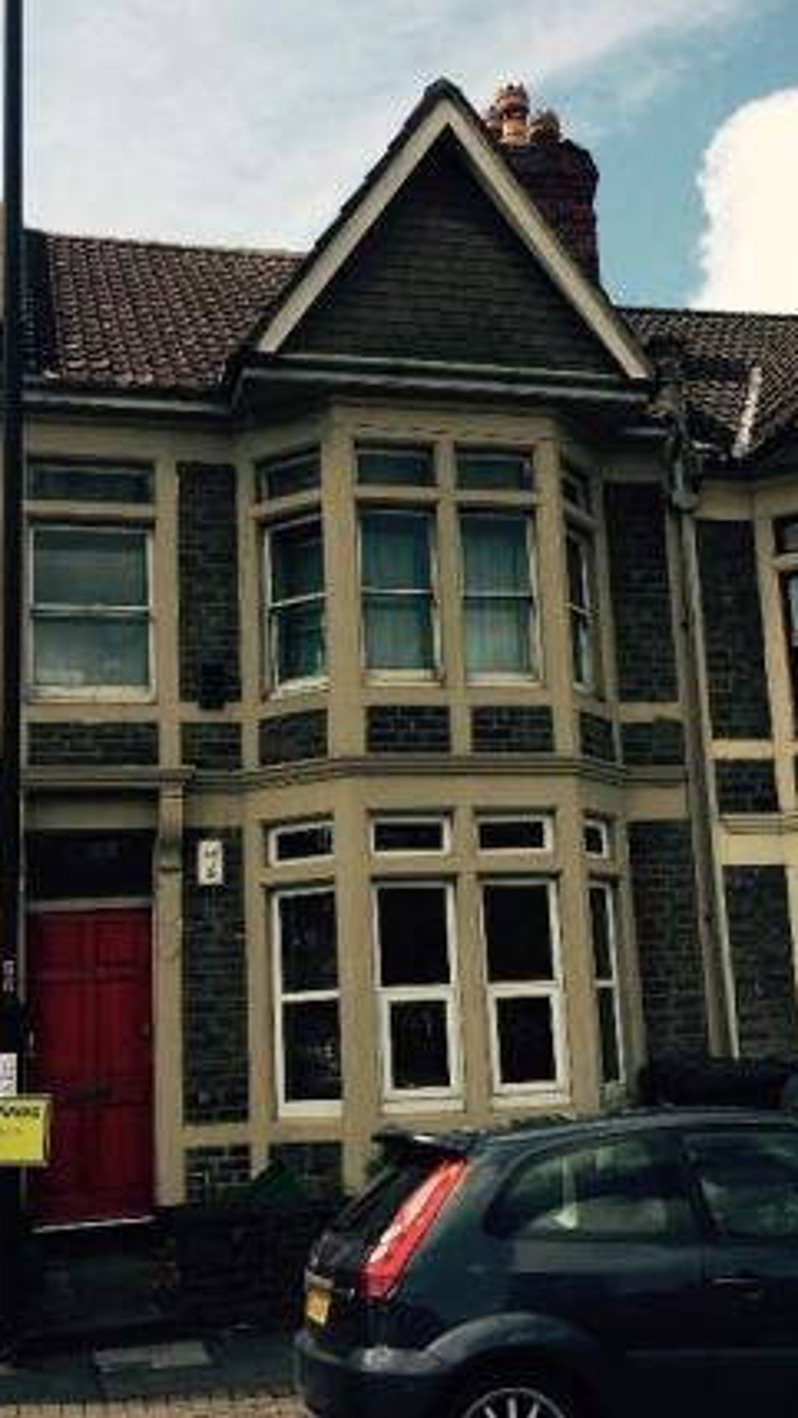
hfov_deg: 27.7
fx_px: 1616
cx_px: 452
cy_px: 714
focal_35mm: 43
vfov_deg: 47.3
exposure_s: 1/1866
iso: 32
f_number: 2.2
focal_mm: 4.15
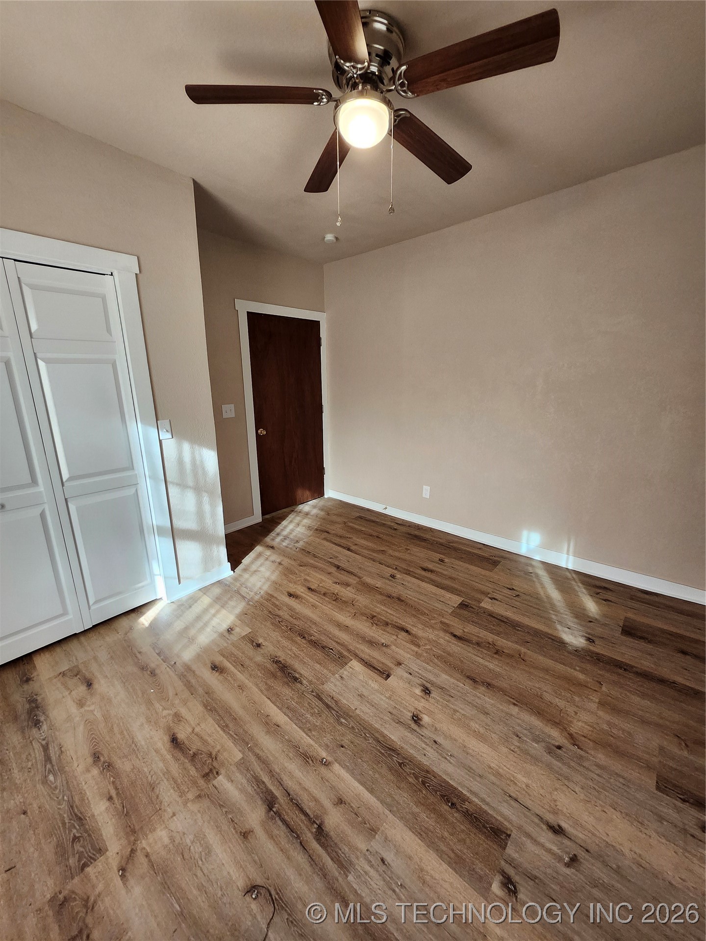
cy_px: 470
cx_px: 353
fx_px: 354
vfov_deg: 106.2
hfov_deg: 89.9
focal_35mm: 13
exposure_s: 1/60
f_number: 2.2
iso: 200
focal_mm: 1.74
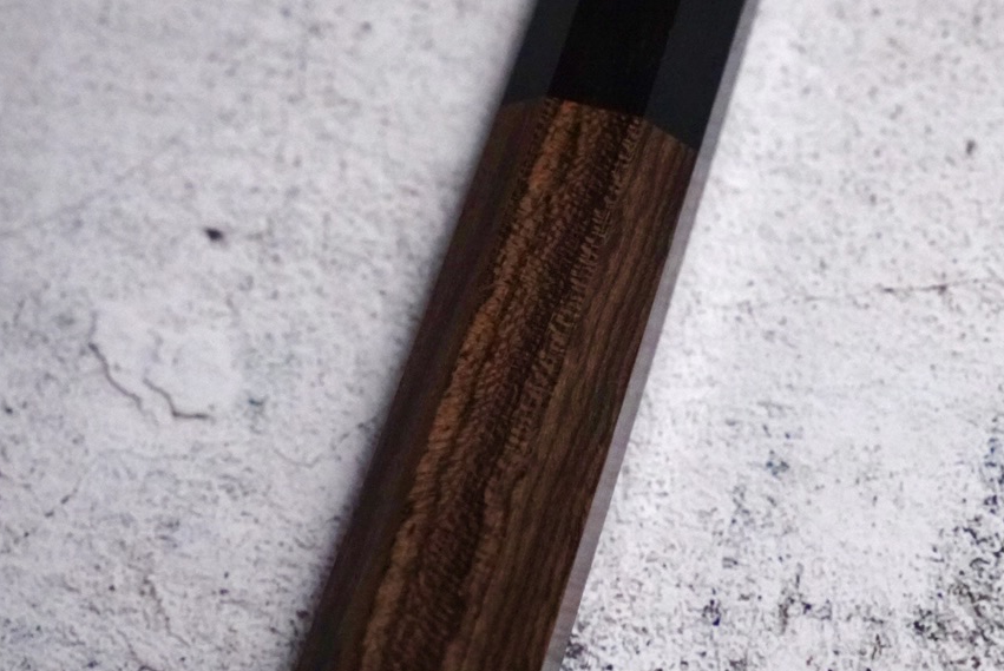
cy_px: 448
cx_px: 608
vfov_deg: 12.2
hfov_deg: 18.2
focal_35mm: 112
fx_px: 3139
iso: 6400
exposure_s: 1/160
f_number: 3.2
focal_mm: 39.5
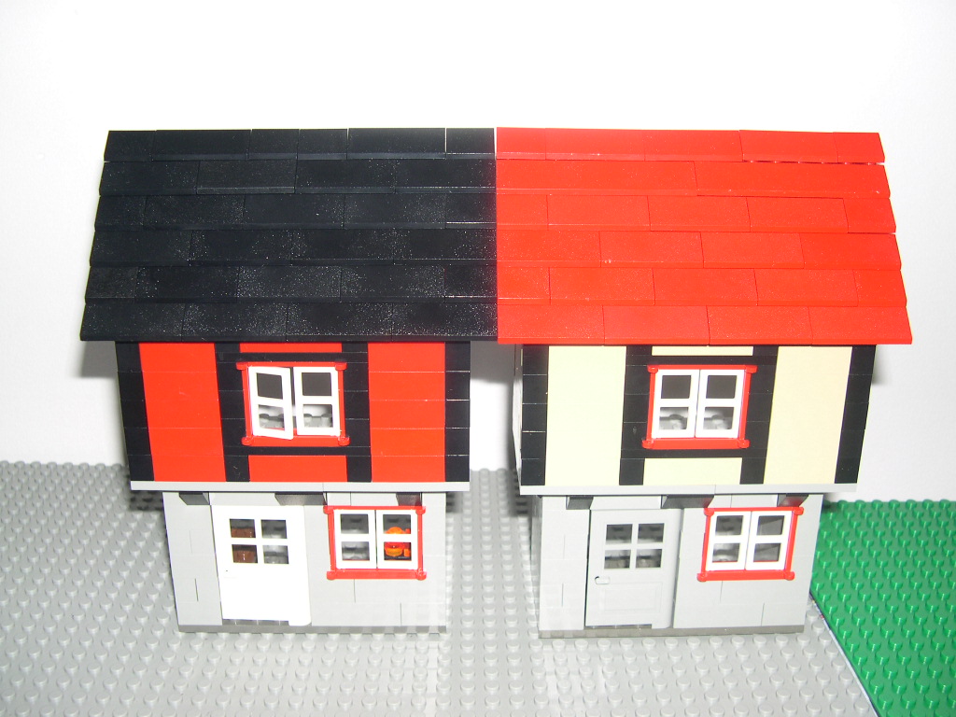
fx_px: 1049
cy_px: 358
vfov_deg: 37.7
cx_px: 478
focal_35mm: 38
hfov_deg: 49.0
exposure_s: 1/60
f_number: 2.8
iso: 100
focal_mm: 8
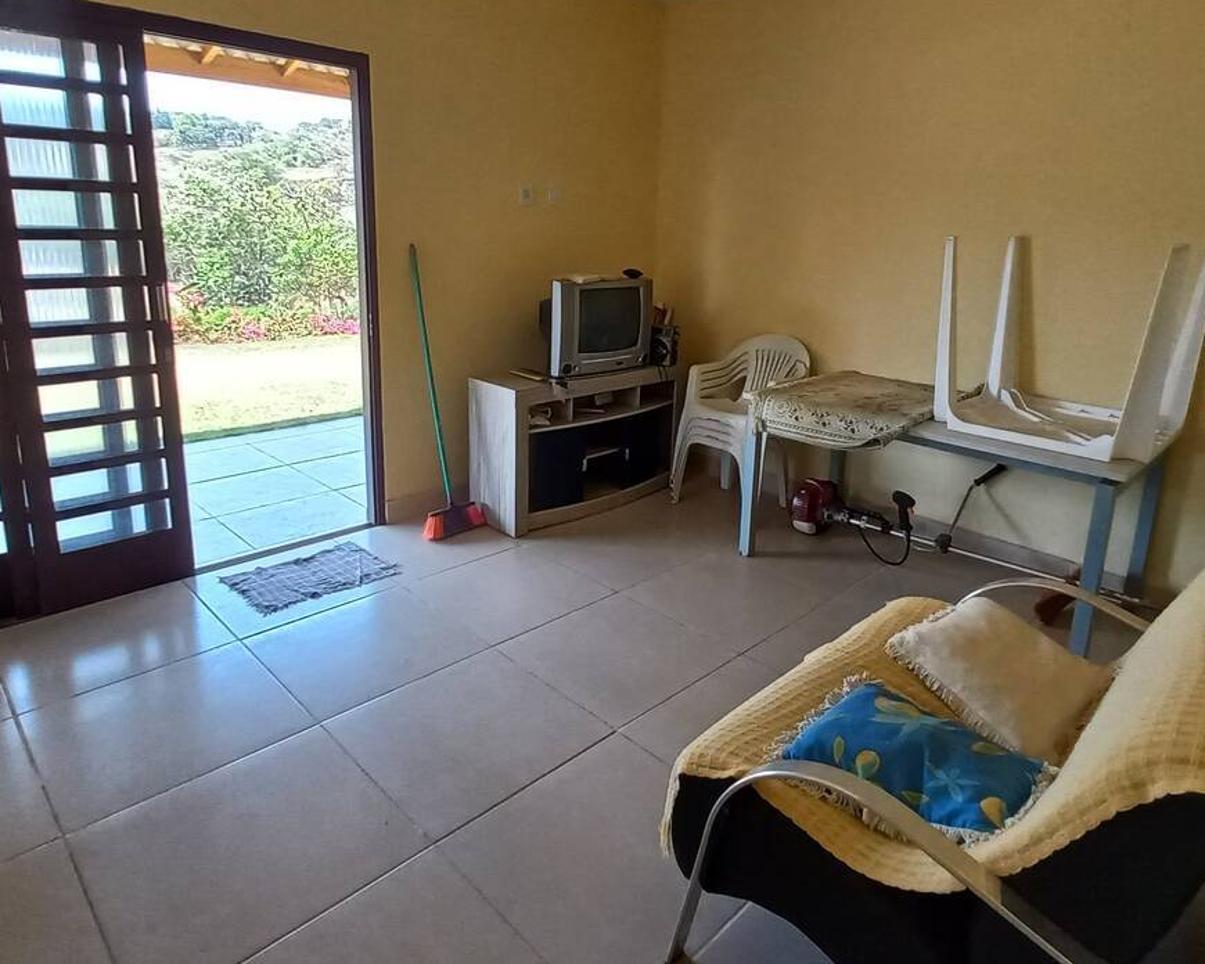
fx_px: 749
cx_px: 632
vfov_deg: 65.1
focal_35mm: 21
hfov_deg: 77.6
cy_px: 406
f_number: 2.2
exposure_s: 1/100
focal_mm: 1.42
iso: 80
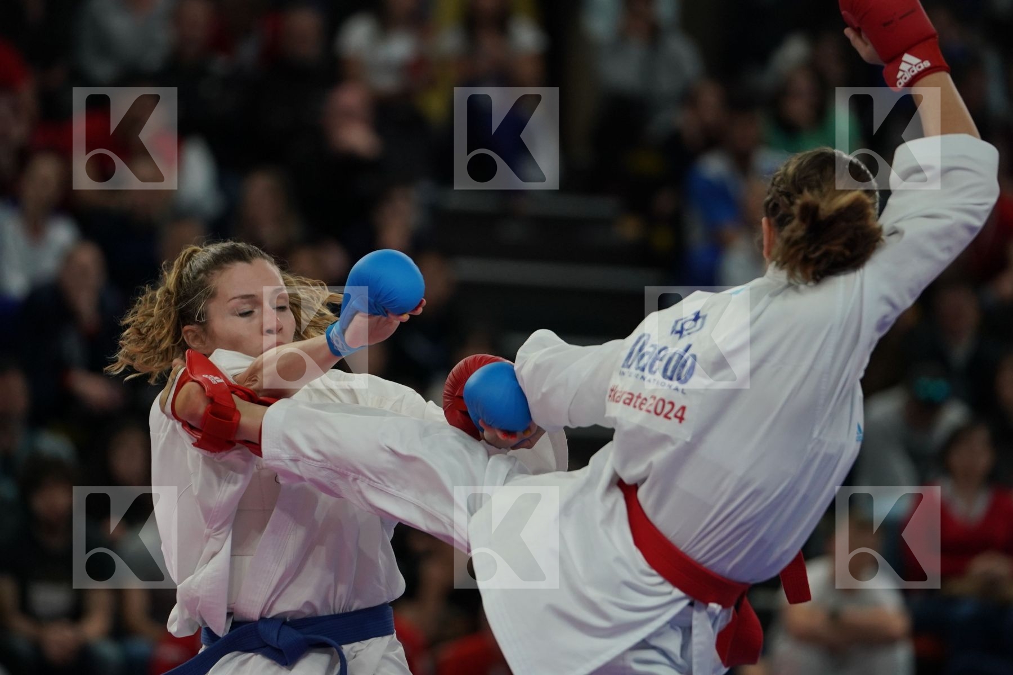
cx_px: 506
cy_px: 338
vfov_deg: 4.6
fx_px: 8441
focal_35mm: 300
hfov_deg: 6.9
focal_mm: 200
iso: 1250
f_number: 2.8
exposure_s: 1/1000
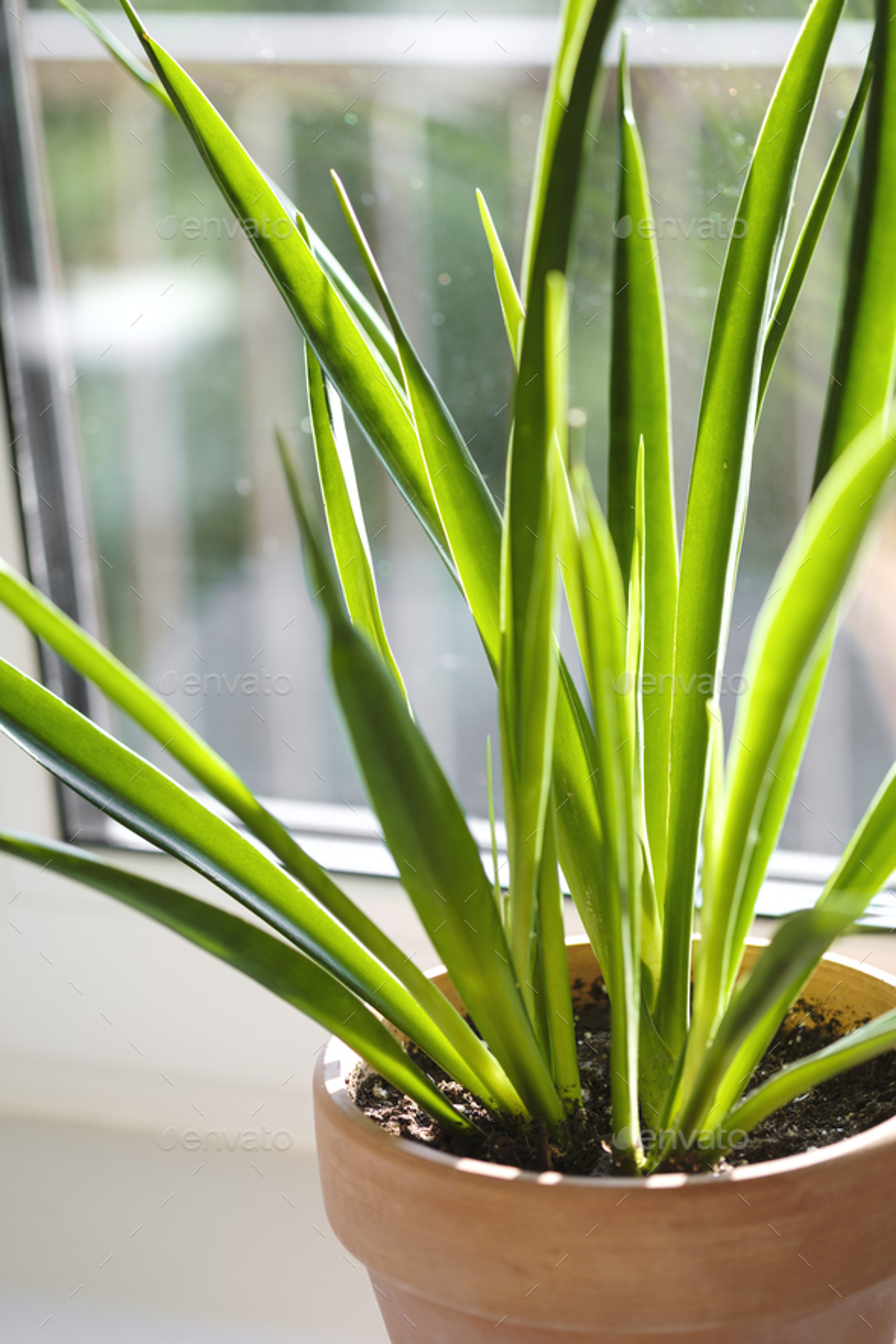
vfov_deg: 22.6
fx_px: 3360
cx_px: 448
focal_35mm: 90
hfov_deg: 15.2
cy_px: 672
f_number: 2.4
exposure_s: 1/250
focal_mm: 60
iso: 200
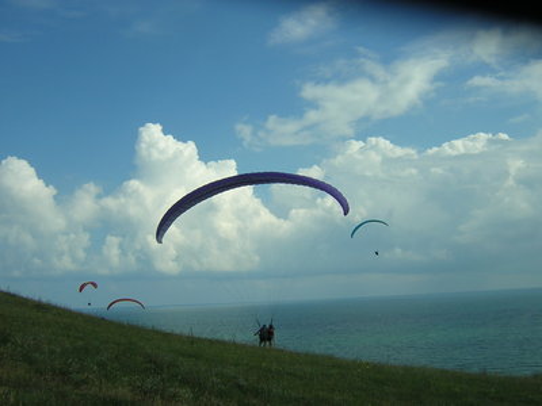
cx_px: 271
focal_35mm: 36
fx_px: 564
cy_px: 203
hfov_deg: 51.4
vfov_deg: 39.7
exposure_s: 1/618
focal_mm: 4.7
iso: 100
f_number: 5.2
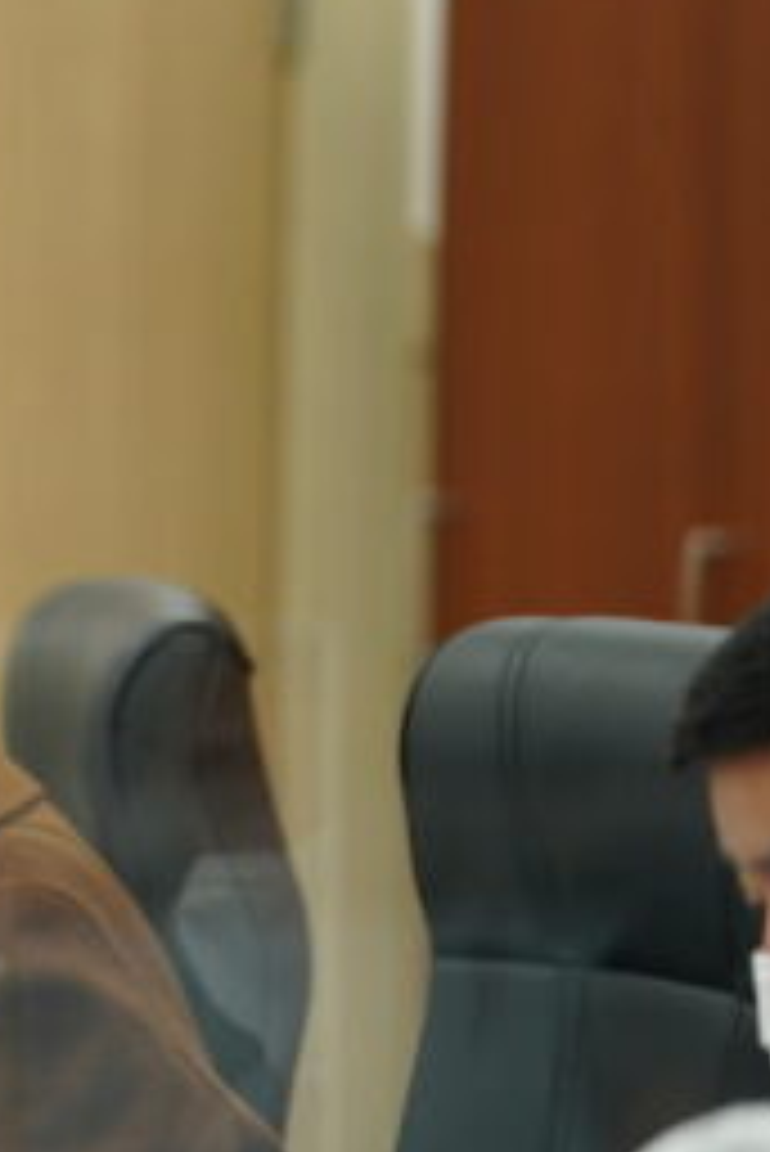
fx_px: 12302
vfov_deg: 5.4
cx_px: -446
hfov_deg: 3.6
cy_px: 693
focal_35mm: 384
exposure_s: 1/160
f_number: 2.8
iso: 800
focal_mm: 164
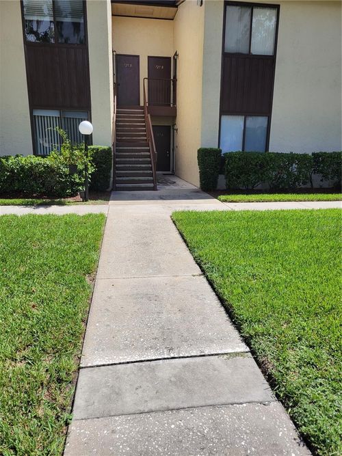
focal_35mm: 26
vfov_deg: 67.3
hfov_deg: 53.0
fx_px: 343
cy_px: 228
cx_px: 171
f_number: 1.8
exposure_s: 1/2000
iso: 40
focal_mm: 5.4
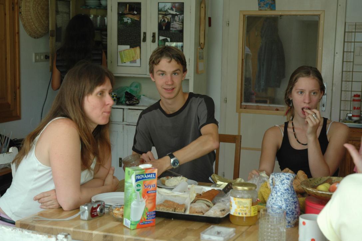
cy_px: 120
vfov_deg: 20.6
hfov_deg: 30.5
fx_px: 663
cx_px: 181
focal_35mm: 66
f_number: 4.5
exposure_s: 1/30
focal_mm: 44
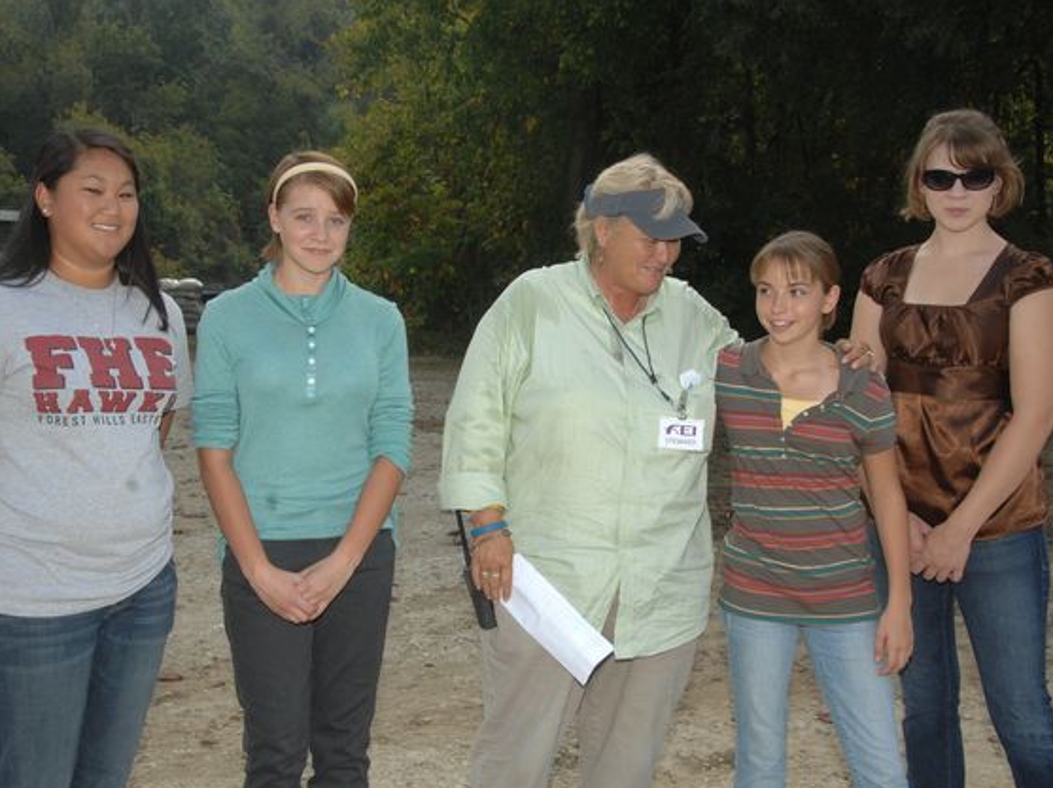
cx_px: 512
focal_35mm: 53
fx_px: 1611
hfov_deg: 36.2
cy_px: 398
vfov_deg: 27.5
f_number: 9
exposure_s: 1/200
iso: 250
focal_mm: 32
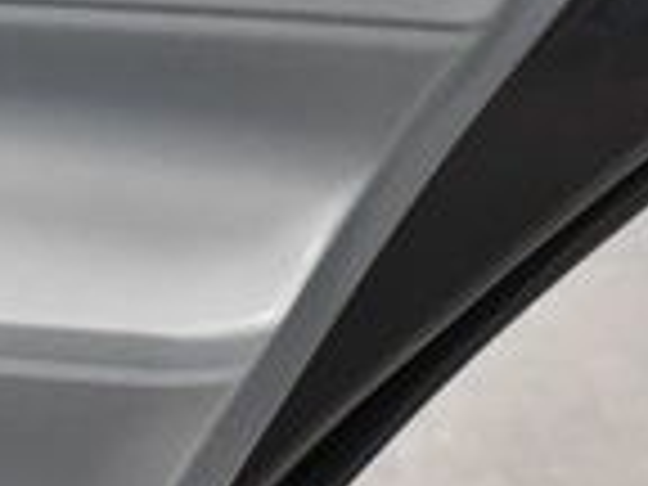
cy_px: 65
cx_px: -270
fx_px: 2883
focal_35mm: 154
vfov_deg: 9.6
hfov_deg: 12.3
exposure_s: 1/125
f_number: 3.5
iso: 1600
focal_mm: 18
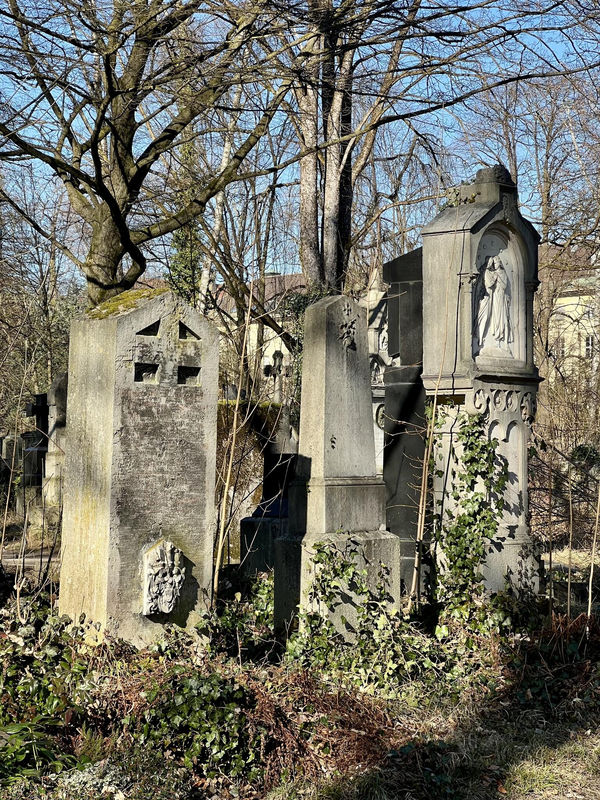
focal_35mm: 77
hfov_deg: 19.1
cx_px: 300
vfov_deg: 25.3
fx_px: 1780
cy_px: 400
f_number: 2.8
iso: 32
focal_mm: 9
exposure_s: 1/290
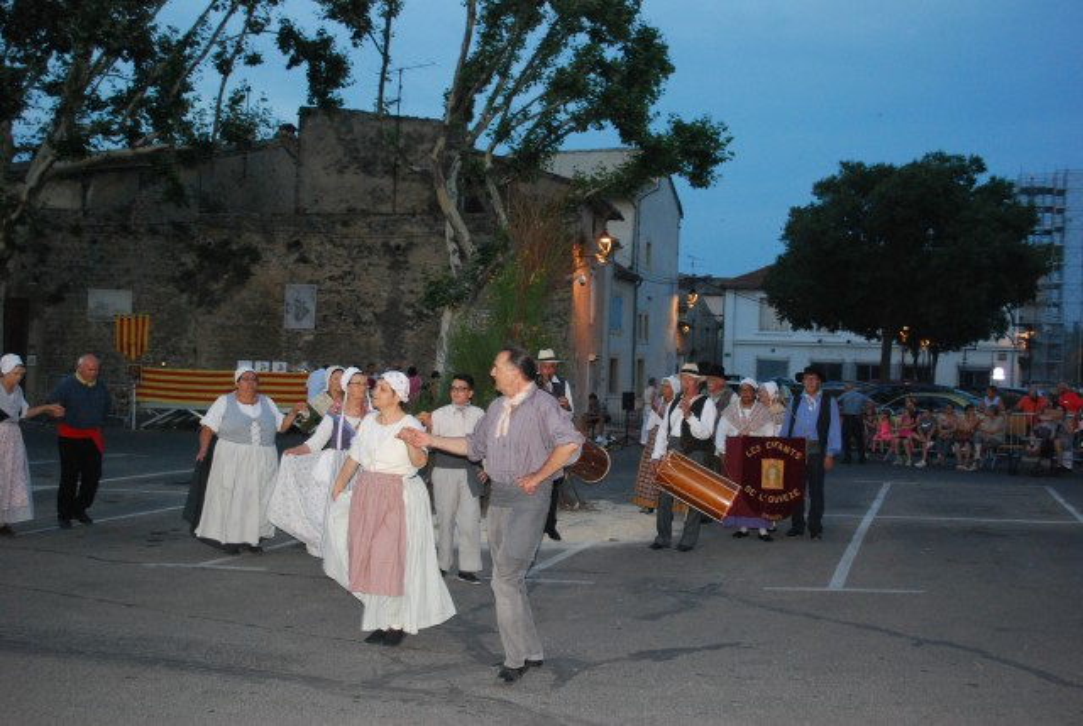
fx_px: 1175
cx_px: 542
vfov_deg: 34.3
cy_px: 363
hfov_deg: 49.5
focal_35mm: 39
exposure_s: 1/60
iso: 900
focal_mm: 26
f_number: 4.2
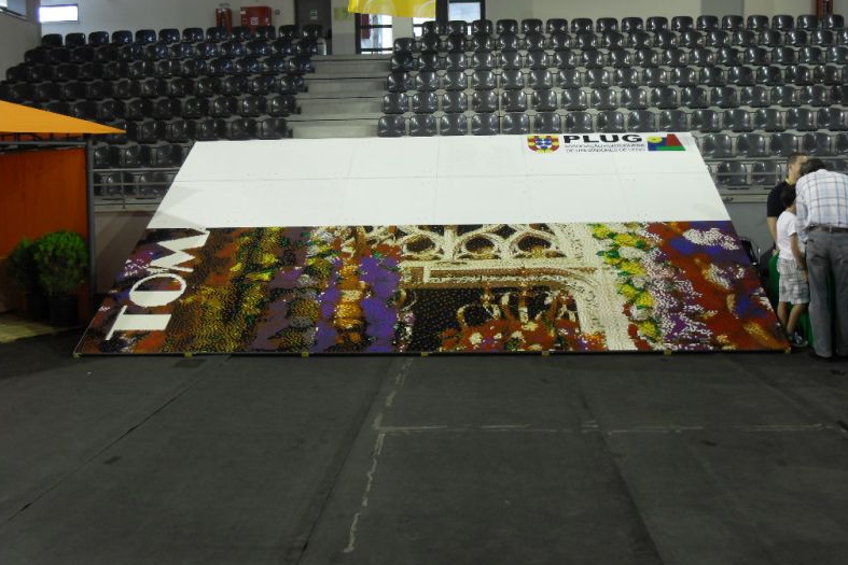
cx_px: 421
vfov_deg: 35.9
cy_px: 263
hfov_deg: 51.9
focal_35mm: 37
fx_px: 872
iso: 160
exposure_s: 1/45
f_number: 3.2
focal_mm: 7.5
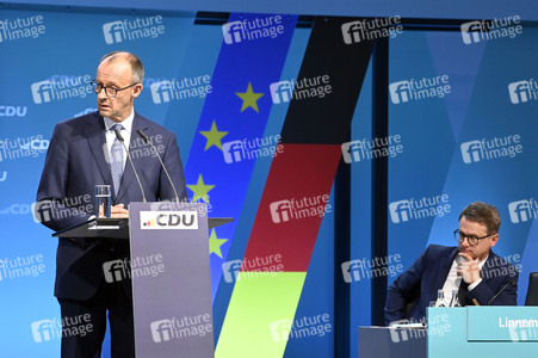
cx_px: 269
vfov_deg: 5.7
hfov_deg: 8.6
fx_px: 3584
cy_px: 179
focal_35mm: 240
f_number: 5.6
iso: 8000
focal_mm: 240
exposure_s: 1/500
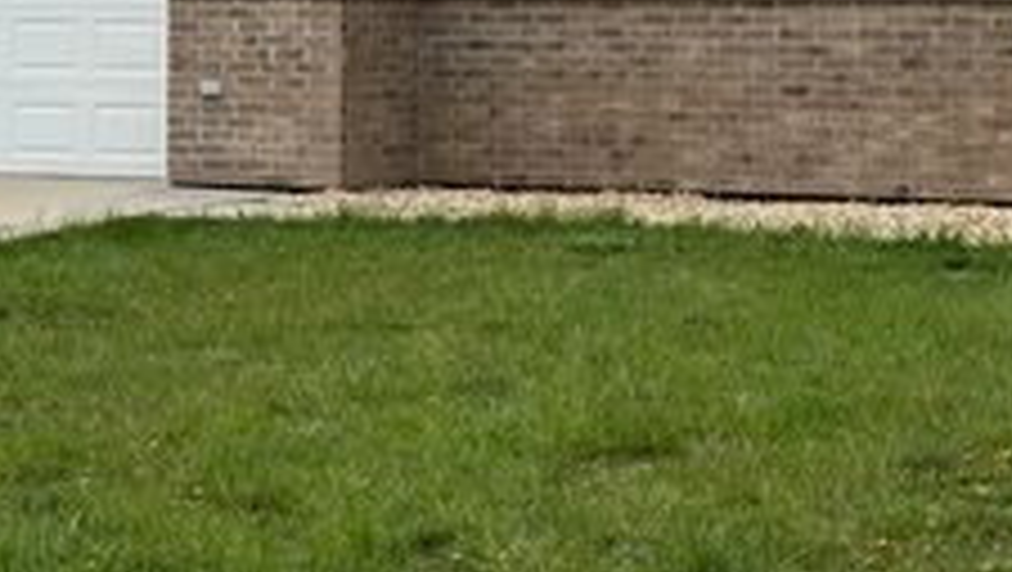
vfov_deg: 10.3
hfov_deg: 18.4
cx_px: 535
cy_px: -128
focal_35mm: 116
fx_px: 3115
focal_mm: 6.76
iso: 64
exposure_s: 1/2033
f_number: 1.78
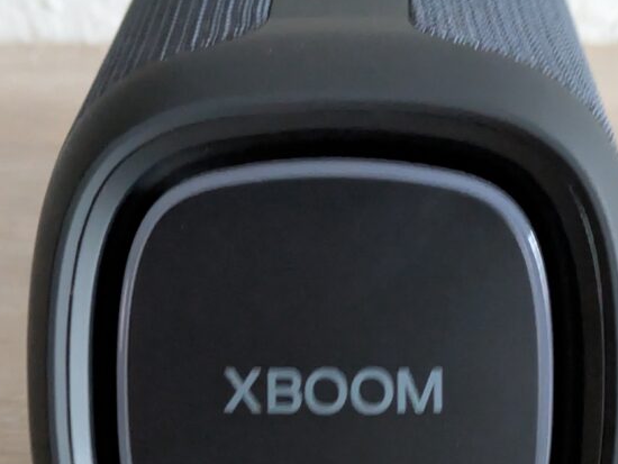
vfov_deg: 15.4
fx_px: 1697
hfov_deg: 20.6
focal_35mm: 95
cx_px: 324
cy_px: 403
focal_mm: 5.43
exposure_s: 1/16.7
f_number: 1.89
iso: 988
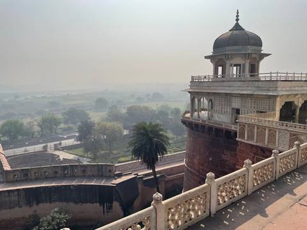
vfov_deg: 53.1
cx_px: 154
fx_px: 231
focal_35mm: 26
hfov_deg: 67.3
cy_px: 115
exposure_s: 1/9804
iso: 32
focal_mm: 4.2
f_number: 1.6
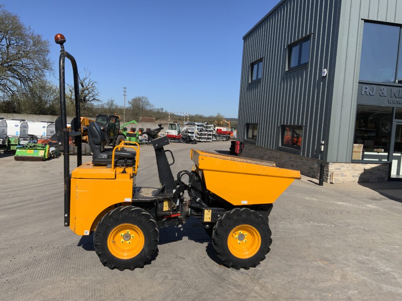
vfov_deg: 48.2
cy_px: 150
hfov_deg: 61.7
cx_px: 201
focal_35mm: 29
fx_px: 337
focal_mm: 3
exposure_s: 1/2667
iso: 16
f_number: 1.8
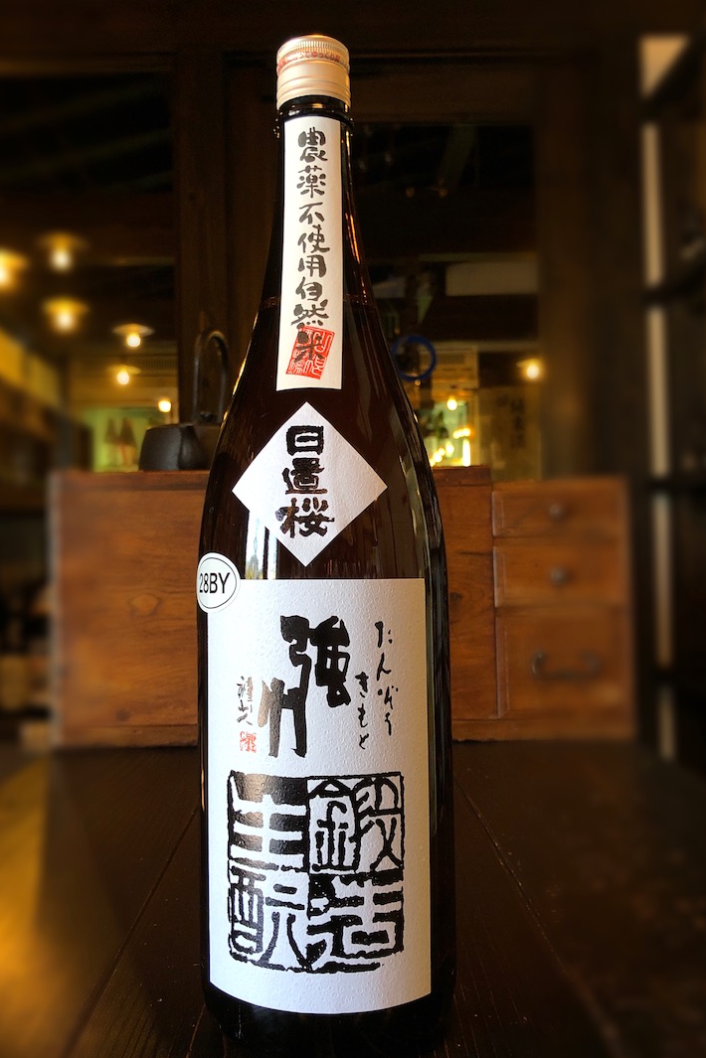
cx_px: 320
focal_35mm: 31
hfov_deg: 42.3
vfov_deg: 60.3
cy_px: 531
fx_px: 912
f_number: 1.8
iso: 32
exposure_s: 1/33
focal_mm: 3.99
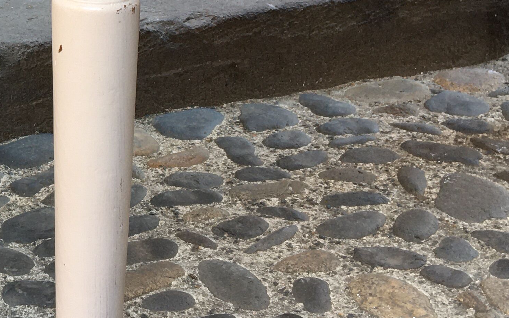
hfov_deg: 22.8
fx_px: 1165
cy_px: -8
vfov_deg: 15.2
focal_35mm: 84
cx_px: -90
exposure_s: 1/50
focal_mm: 4.15
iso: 32
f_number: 2.2
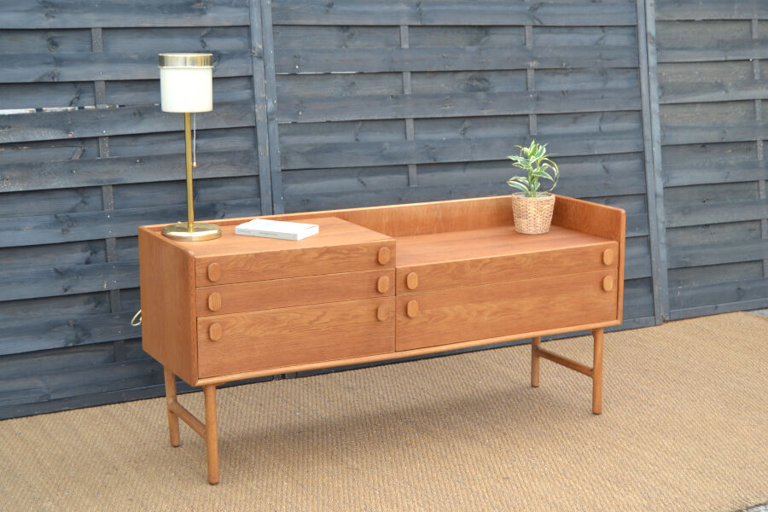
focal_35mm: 57
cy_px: 256
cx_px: 384
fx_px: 1216
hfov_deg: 35.1
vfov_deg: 23.8
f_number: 5.6
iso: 110
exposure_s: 1/125
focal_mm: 38
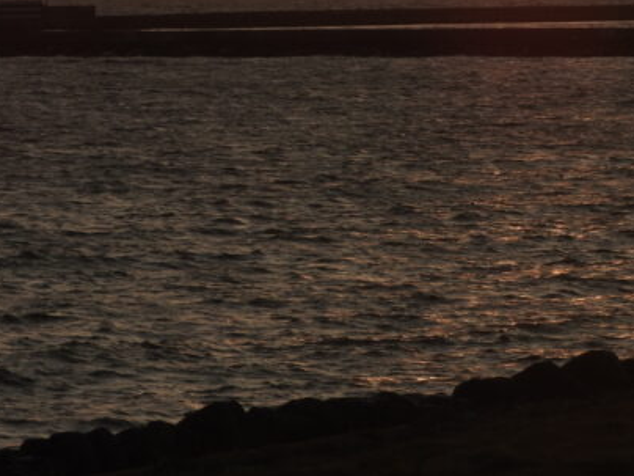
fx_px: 6960
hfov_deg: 5.2
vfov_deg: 3.9
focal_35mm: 380
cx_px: 568
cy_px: 57
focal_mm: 35.8
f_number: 5.3
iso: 100
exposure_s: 1/800
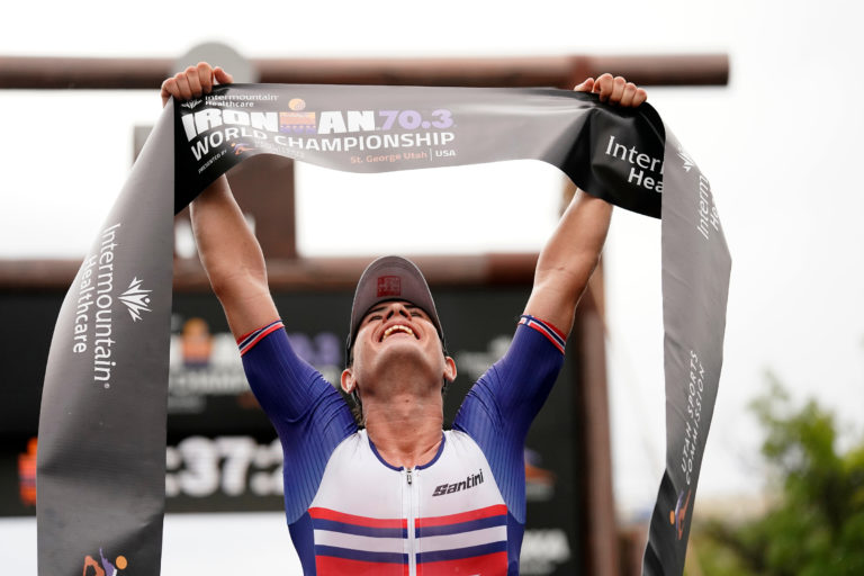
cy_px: 288
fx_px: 3120
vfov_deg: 10.5
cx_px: 432
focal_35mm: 130
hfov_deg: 15.8
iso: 2000
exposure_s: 1/4000
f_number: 3.2
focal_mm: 130
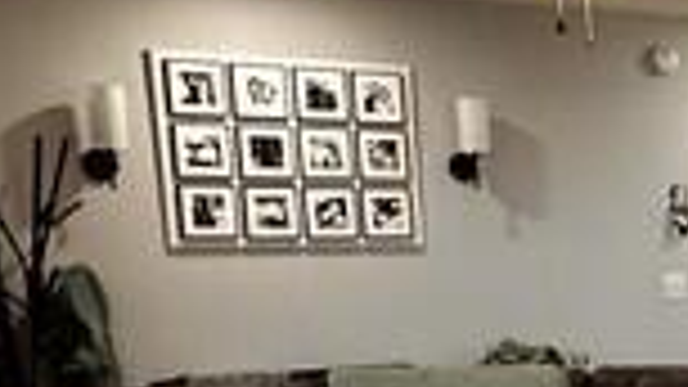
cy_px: 580
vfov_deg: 11.4
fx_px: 1860
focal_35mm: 102
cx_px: 1255
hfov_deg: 17.1
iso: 200
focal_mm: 2.22
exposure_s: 1/60
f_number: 2.2
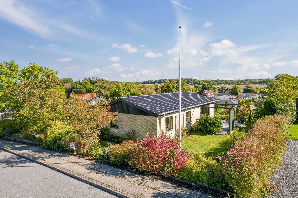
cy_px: 101
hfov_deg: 83.9
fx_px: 166
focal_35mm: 20
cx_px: 155
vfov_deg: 61.9
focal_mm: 12.6
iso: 200
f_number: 10
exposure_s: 1/250
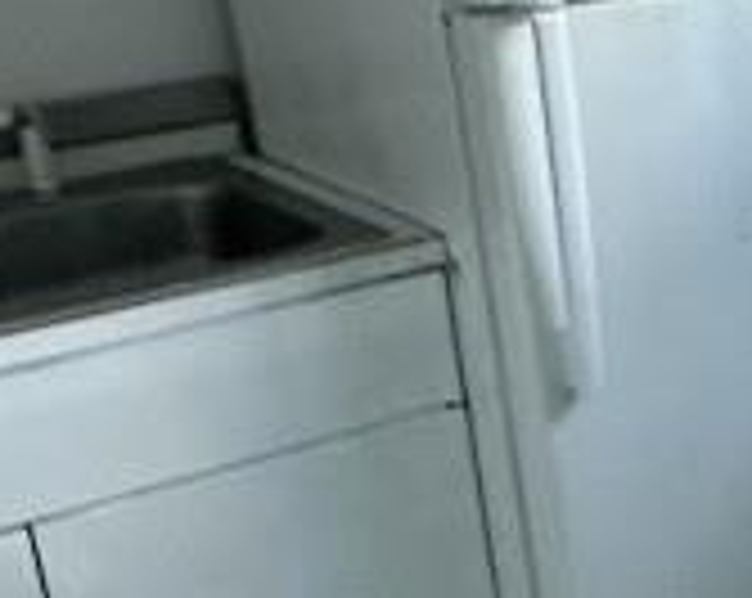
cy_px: 351
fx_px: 1866
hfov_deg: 19.2
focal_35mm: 84
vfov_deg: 18.2
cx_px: 1202
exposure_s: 1/60
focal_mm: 2.22
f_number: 2.2
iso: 500
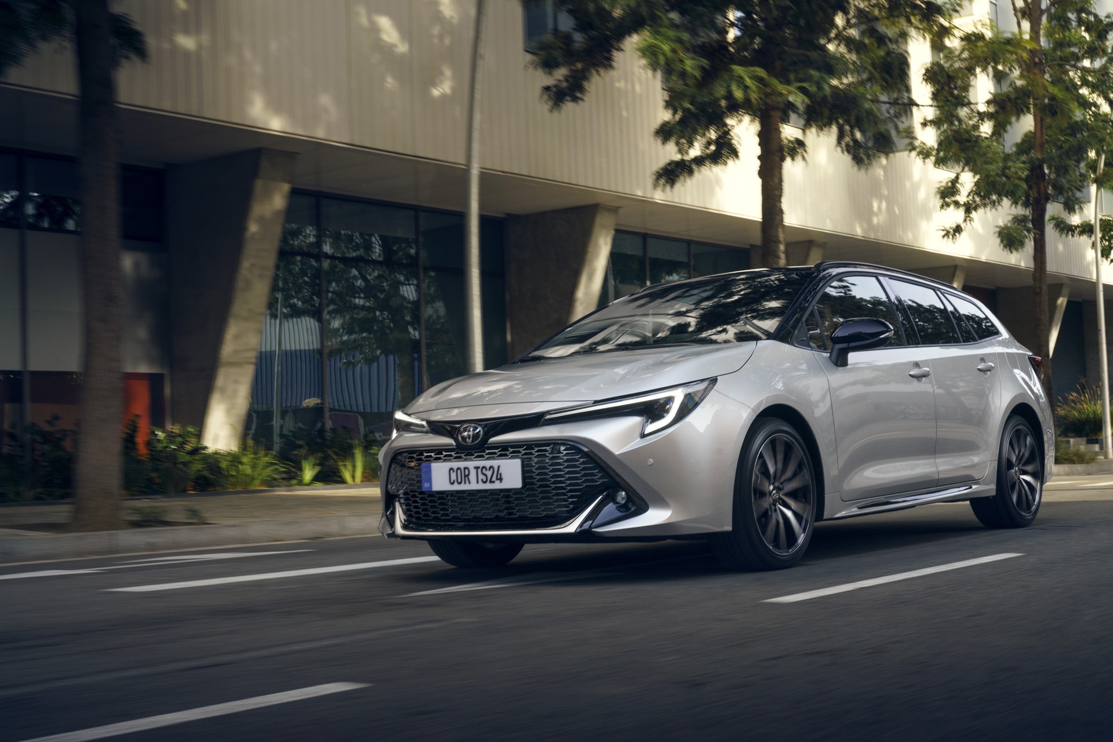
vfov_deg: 28.6
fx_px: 1453
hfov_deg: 41.9
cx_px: 556
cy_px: 371
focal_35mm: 47
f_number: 13
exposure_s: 1/60
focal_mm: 47
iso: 640
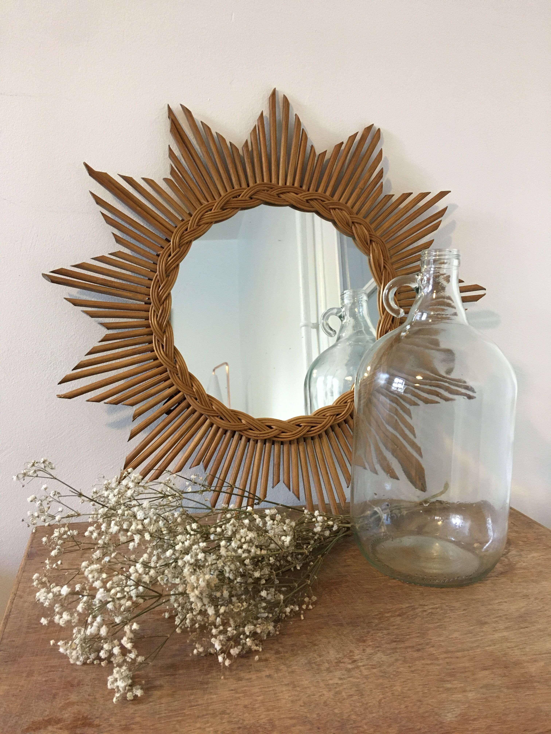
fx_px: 615
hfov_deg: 48.2
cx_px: 276
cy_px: 367
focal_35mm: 29
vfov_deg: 61.7
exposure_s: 1/33
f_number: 2.2
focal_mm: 4.15
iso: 200
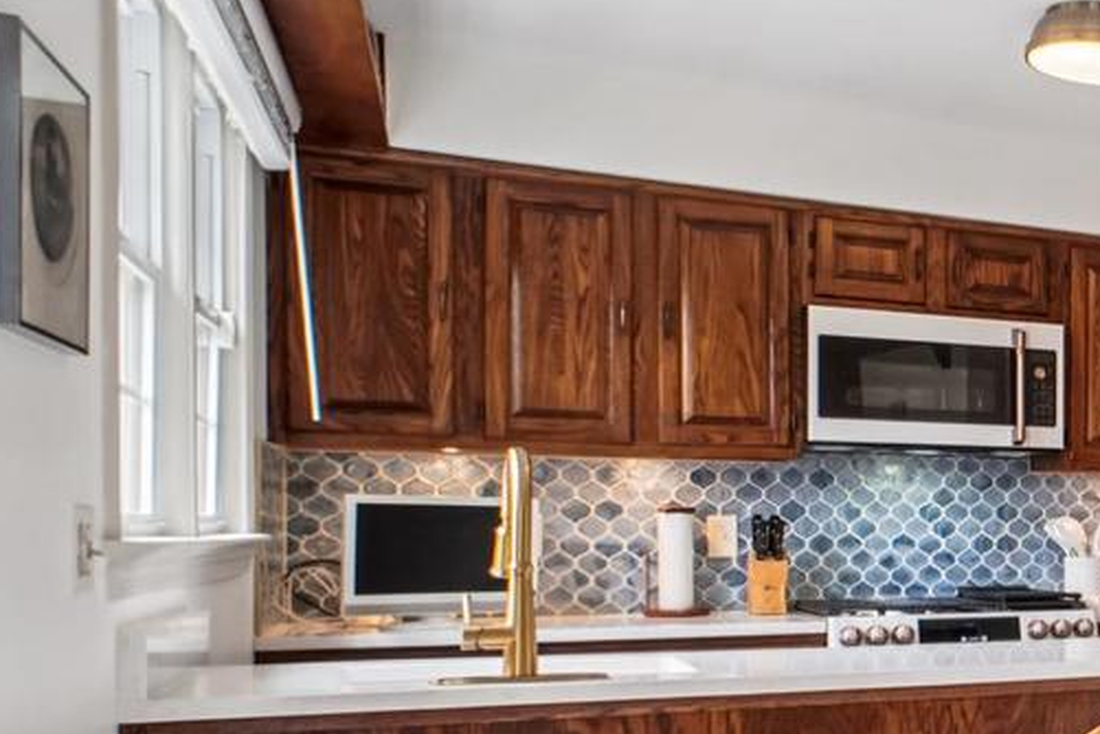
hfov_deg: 29.9
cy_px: 512
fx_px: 1449
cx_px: 1535
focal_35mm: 47
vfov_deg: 28.1
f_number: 8
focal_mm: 11
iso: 500
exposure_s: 1/30
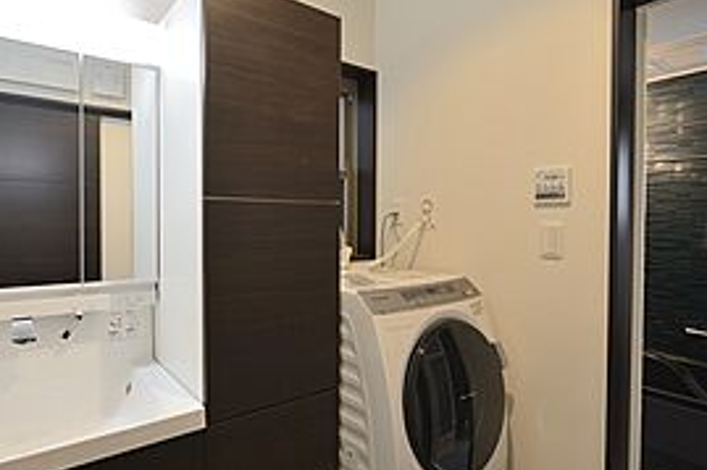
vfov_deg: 61.9
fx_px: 393
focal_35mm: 20
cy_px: 231
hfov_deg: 83.3
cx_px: 294
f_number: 11
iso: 400
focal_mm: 14
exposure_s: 1/2.5
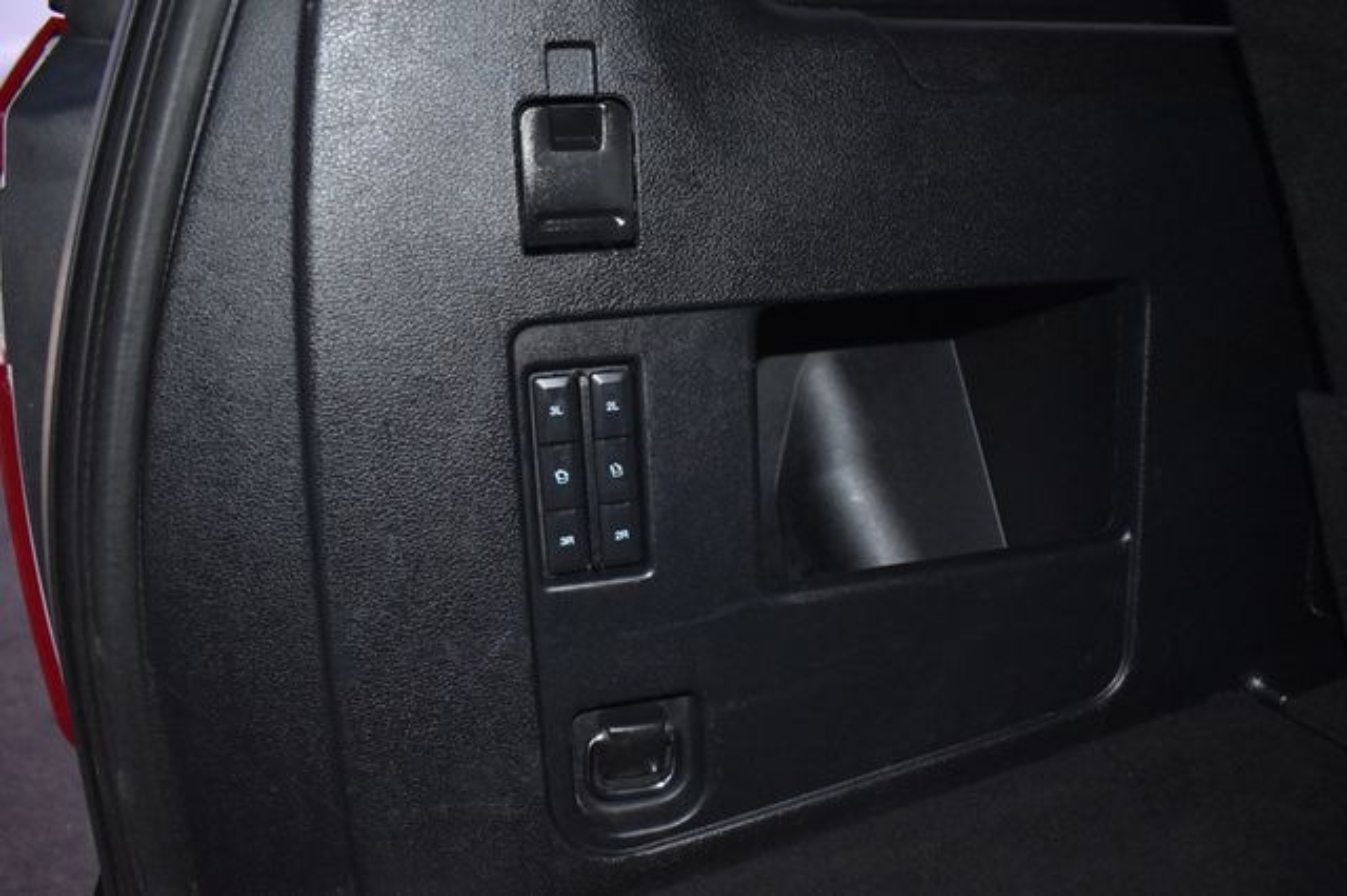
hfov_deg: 62.0
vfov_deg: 43.6
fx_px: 1122
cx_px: 674
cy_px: 448
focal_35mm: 30
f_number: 3.8
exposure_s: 1/30
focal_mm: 20
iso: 2800
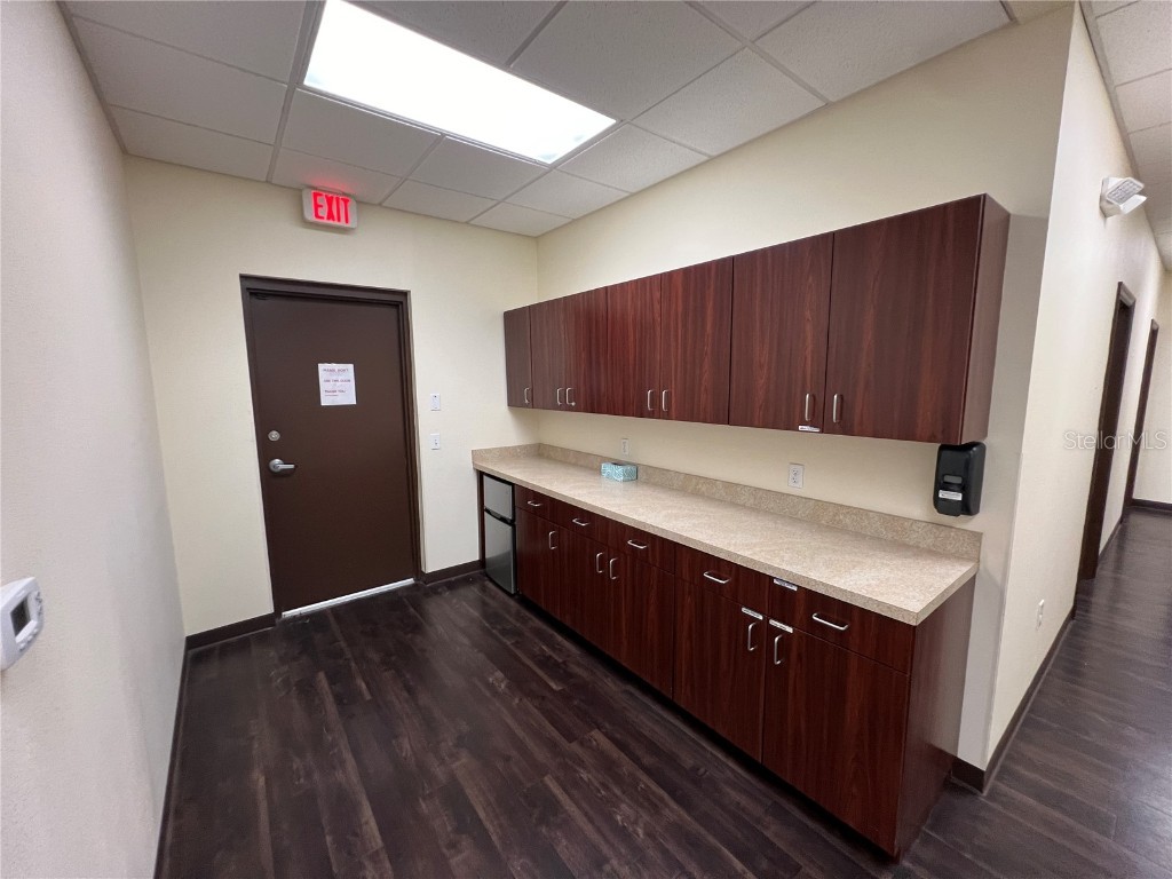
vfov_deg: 89.9
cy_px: 440
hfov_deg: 106.2
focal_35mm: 13
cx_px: 586
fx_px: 440
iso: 250
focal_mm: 1.57
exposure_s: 1/60
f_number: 1.8
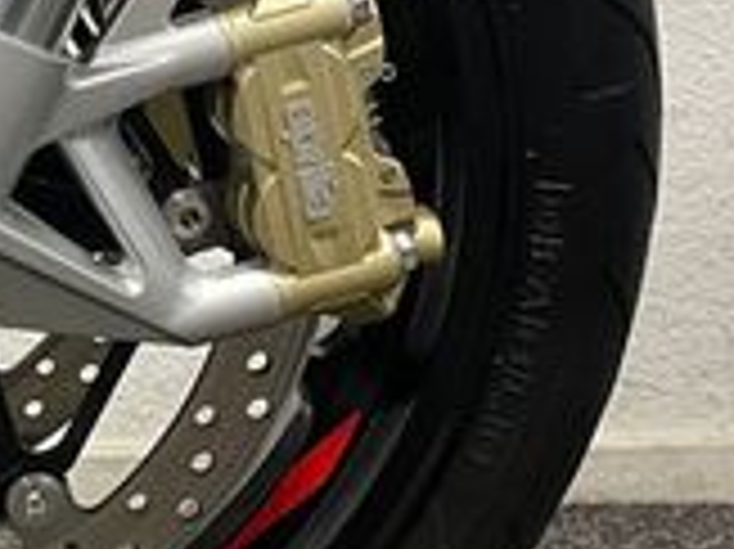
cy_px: 76
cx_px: -194
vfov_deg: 14.4
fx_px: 2161
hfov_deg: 18.1
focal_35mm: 102
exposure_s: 1/50
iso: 160
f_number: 1.6
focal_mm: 5.1
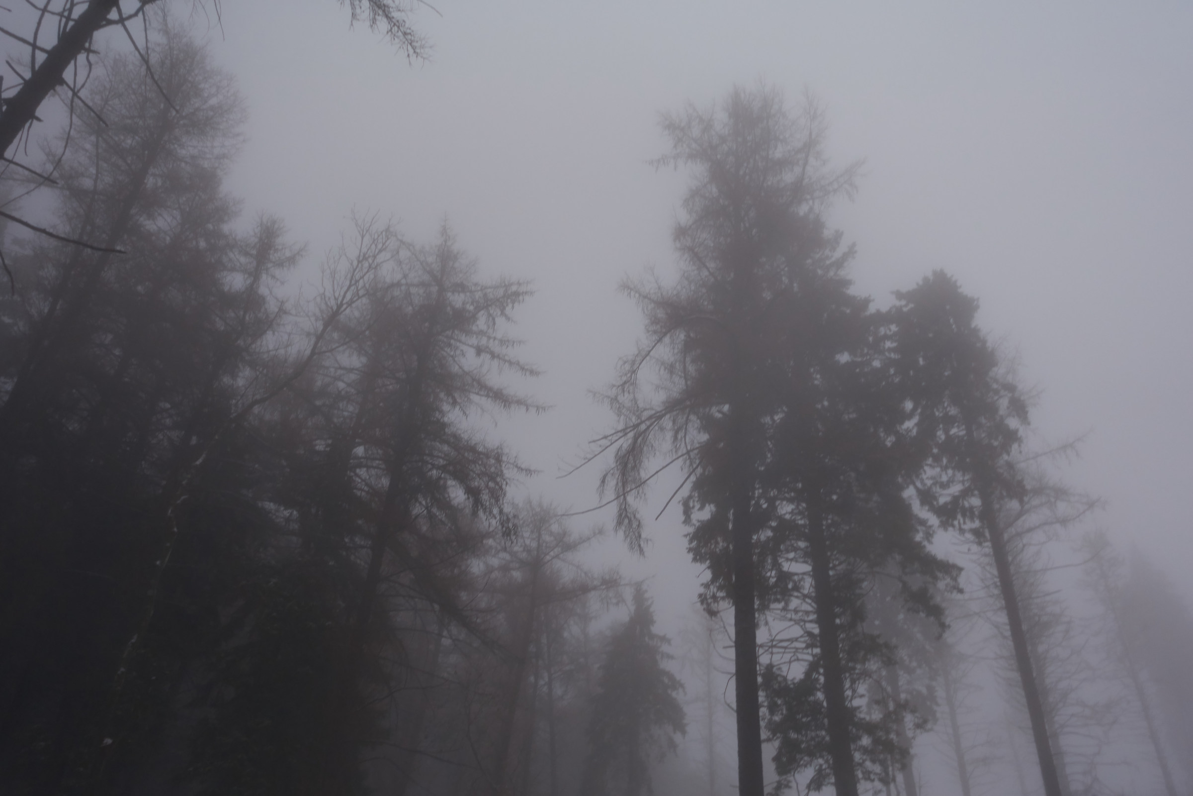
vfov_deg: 31.2
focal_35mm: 43
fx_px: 1425
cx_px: 596
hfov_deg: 45.4
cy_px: 398
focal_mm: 15.74
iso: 160
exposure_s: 1/100
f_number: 2.8
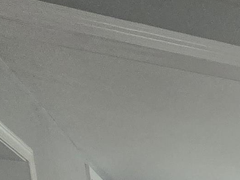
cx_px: 623
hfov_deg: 13.8
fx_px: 527
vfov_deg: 13.8
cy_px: 432
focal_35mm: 76
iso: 200
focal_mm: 2.2
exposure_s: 1/60
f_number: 2.2
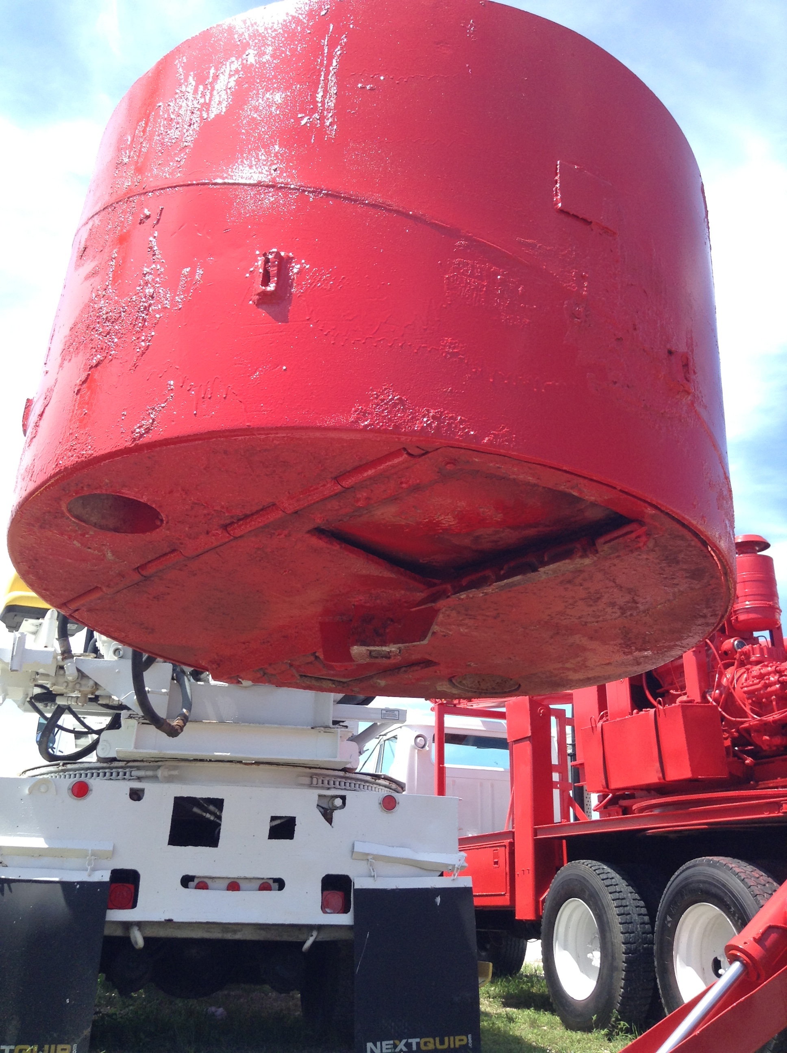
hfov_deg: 42.8
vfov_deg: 55.4
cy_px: 526
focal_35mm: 33
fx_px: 1003
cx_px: 394
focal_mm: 3.3
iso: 25
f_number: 2.4
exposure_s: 1/463
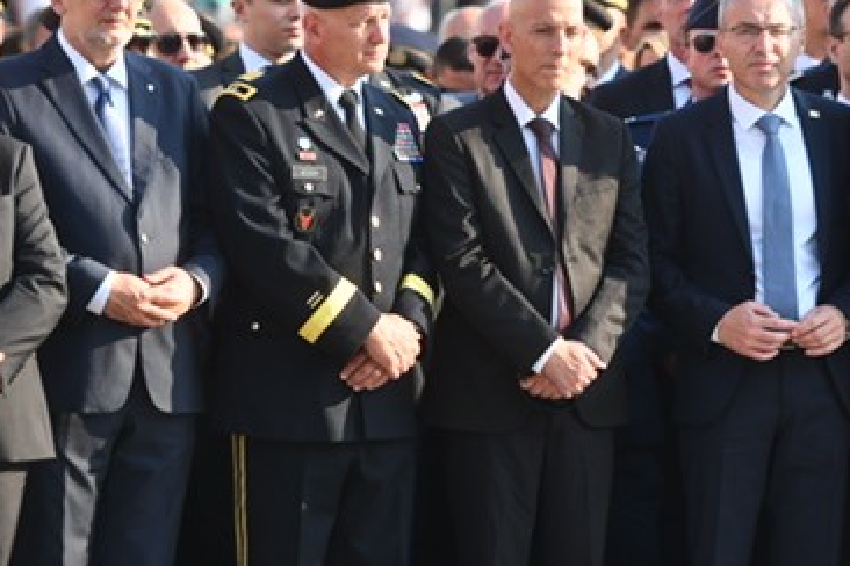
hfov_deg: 8.4
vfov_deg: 5.6
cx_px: 441
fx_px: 5784
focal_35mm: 245
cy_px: 170
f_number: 3.2
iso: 400
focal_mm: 140
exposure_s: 1/2000
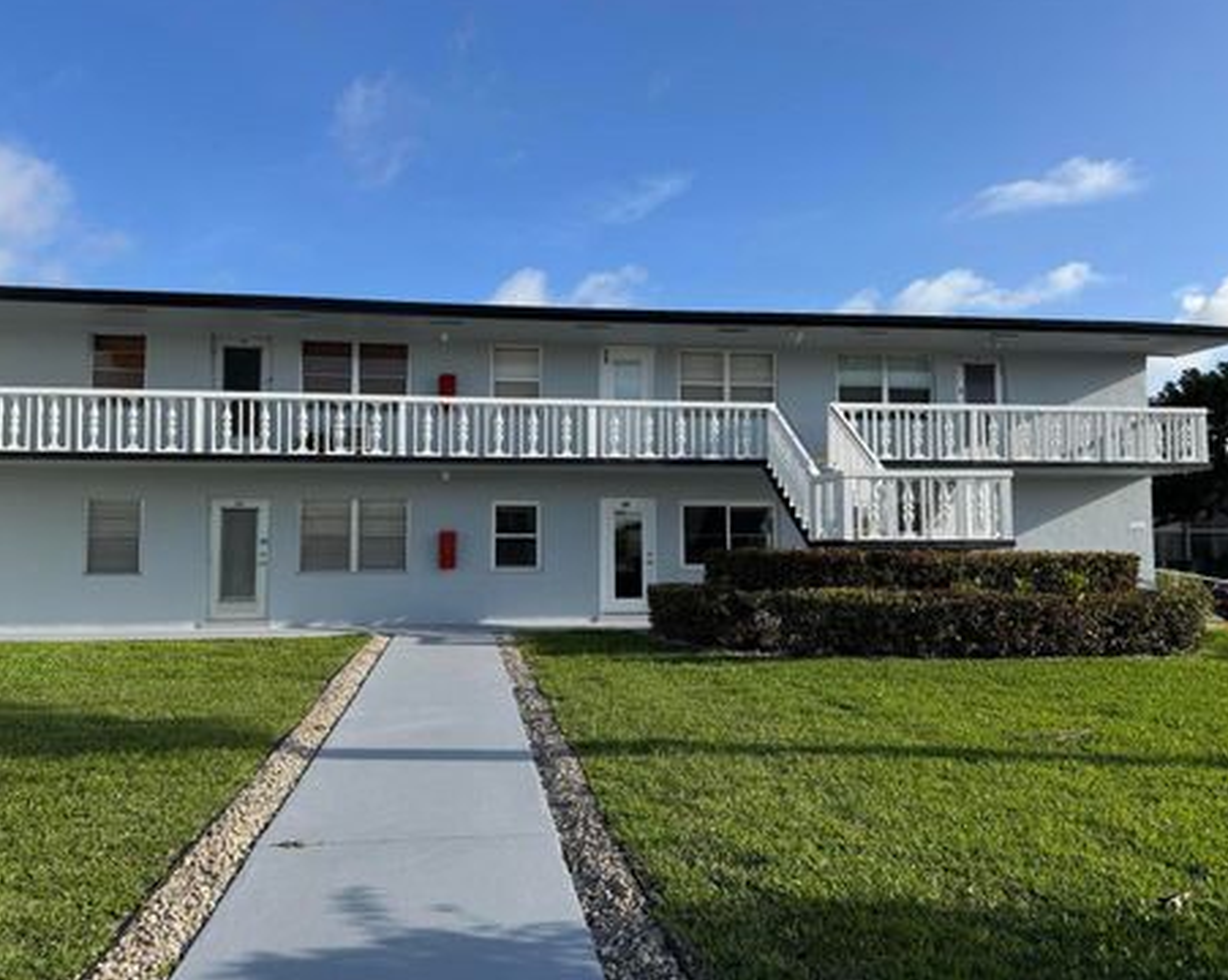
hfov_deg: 66.0
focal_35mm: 26
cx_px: 588
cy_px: 494
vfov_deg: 54.9
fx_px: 944
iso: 80
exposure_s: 1/3413
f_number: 1.78
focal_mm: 6.76
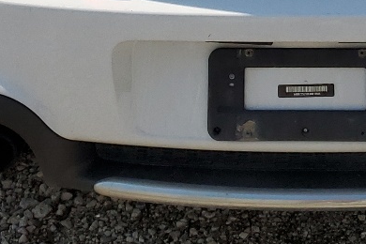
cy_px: -254
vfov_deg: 11.1
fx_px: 1128
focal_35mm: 111
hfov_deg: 18.1
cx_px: 343
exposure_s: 1/5000
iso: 50
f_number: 1.5
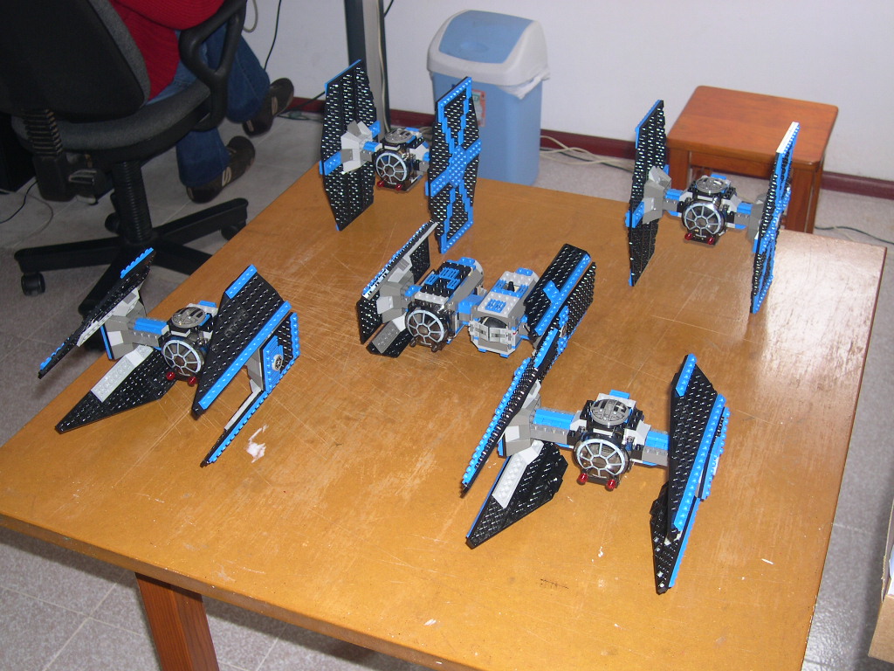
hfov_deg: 44.8
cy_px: 336
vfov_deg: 34.3
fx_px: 1085
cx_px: 447
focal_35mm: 42
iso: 100
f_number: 2.9
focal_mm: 9
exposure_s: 1/60
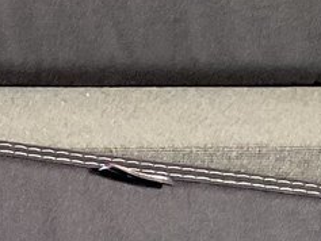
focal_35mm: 185
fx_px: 1716
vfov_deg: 8.0
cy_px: 124
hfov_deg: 9.8
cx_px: -369
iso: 200
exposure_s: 1/60
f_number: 1.8
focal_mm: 3
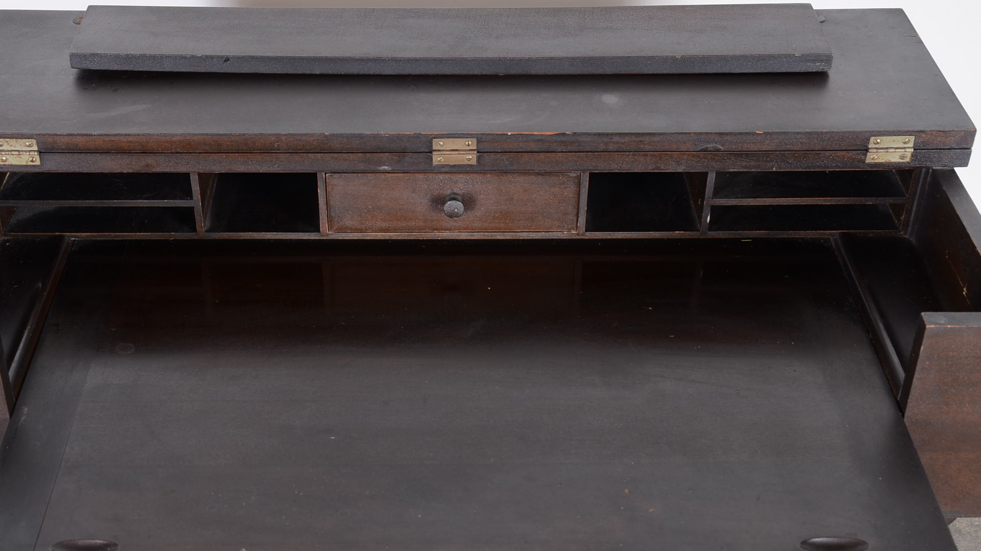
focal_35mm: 58
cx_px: 451
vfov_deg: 20.7
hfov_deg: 36.0
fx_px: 1509
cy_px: 352
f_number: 7.1
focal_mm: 30
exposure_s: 1/100
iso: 100
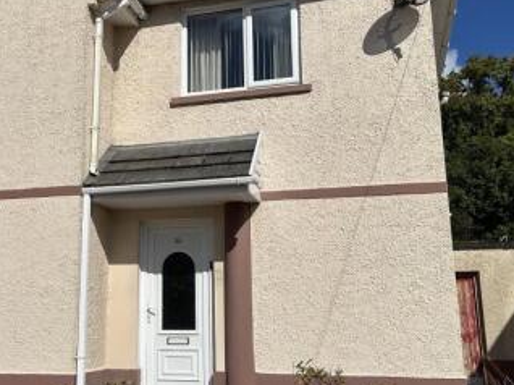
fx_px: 653
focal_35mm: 44
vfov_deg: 32.8
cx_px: 171
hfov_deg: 42.4
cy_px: 179
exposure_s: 1/15625
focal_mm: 6.86
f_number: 1.78
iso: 80
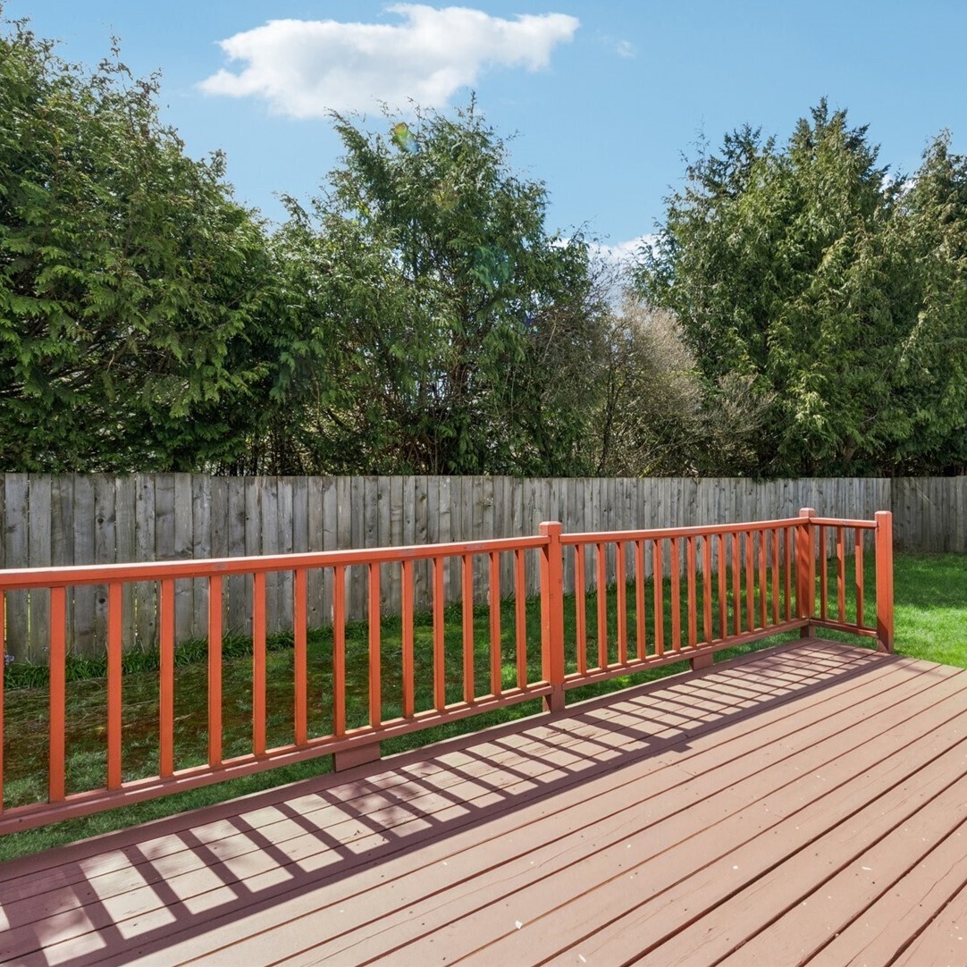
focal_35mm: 20
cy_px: 462
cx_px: 622
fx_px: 632
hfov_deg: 73.2
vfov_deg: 74.8
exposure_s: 1/100
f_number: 10
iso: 250
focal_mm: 10
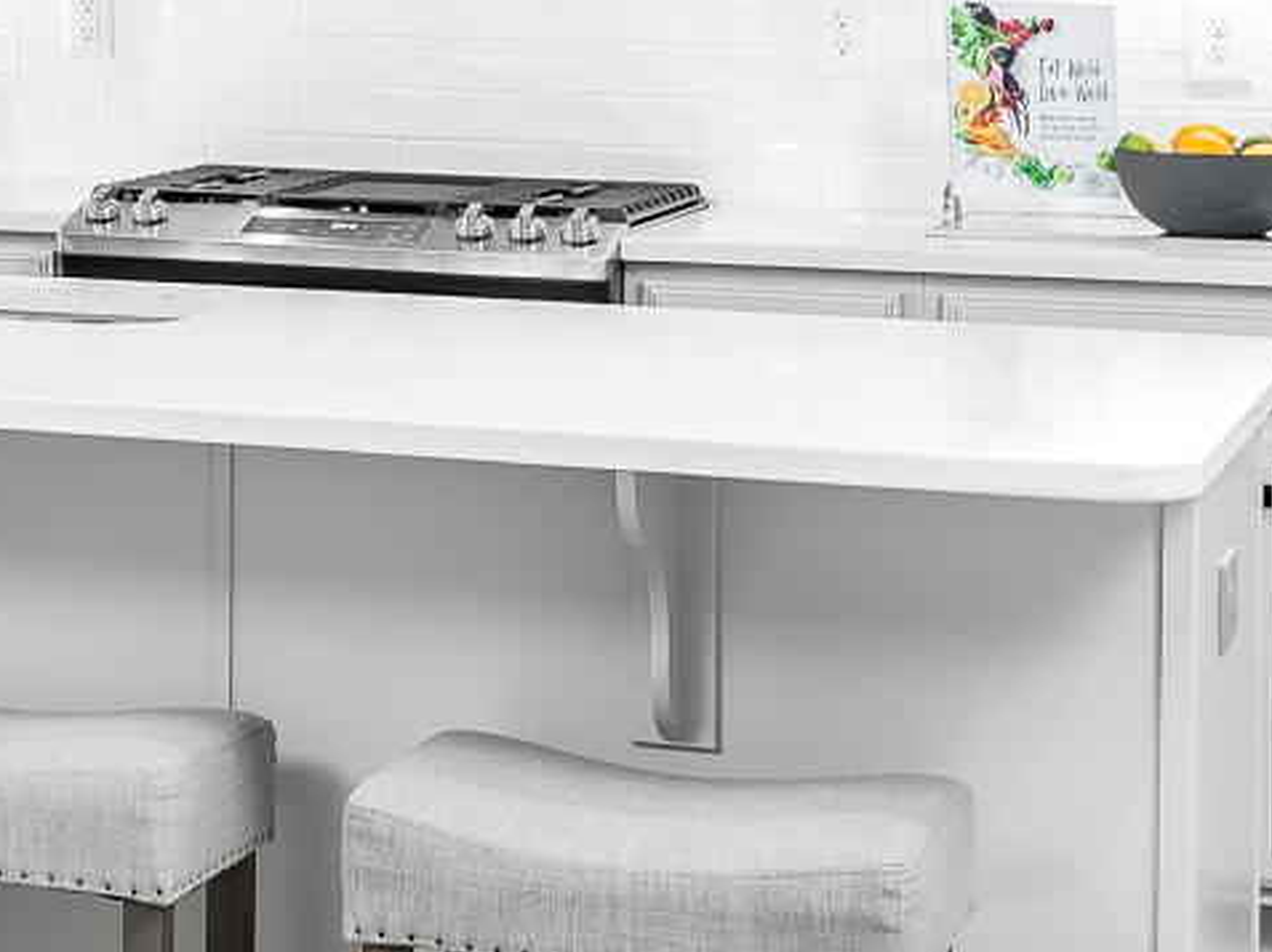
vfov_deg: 12.9
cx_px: -515
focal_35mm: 115
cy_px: 507
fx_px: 4223
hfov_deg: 16.0
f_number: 7.1
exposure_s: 1/200
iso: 320
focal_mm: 19
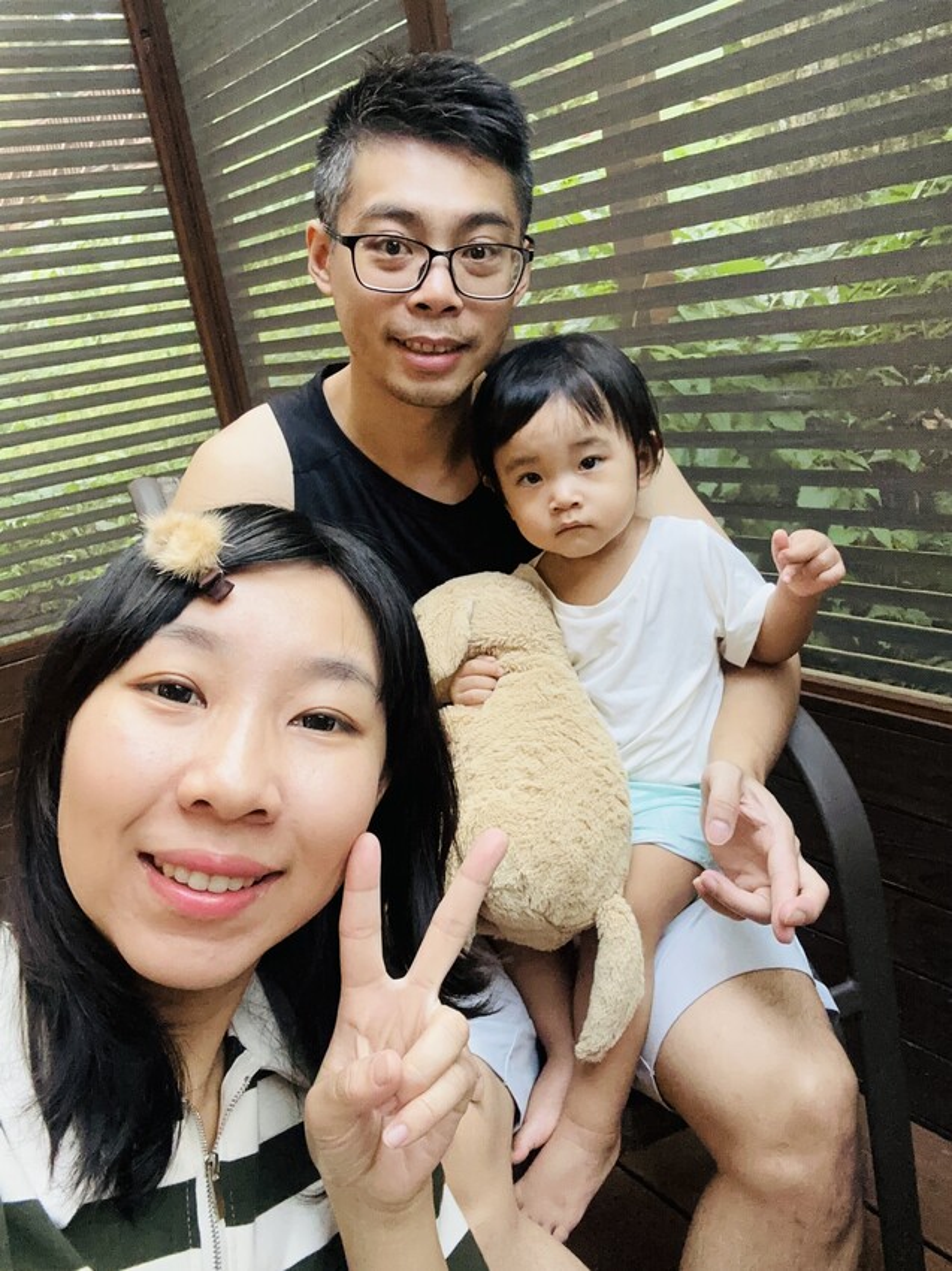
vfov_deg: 60.0
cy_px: 636
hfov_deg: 46.8
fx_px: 1101
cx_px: 476
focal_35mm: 30
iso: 250
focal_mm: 2.69
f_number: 1.9
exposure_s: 1/60
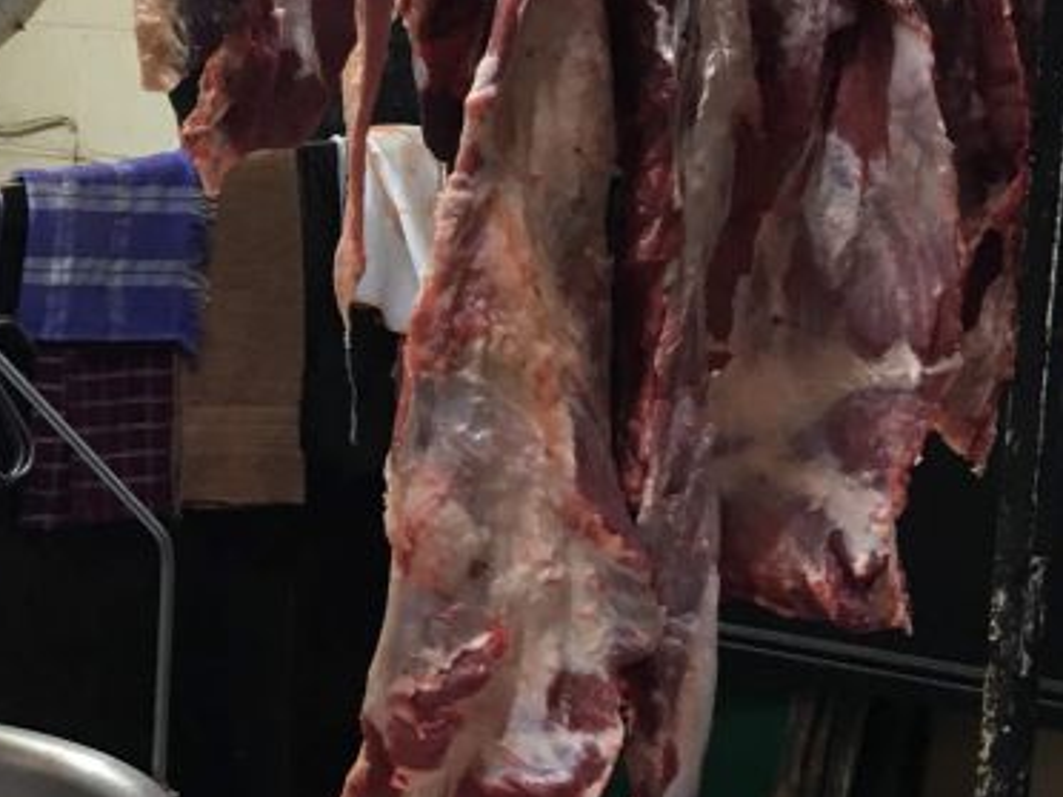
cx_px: -444
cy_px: 216
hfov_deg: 20.7
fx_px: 2549
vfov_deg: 17.7
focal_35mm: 83
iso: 80
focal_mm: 4.15
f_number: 2.2
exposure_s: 1/30
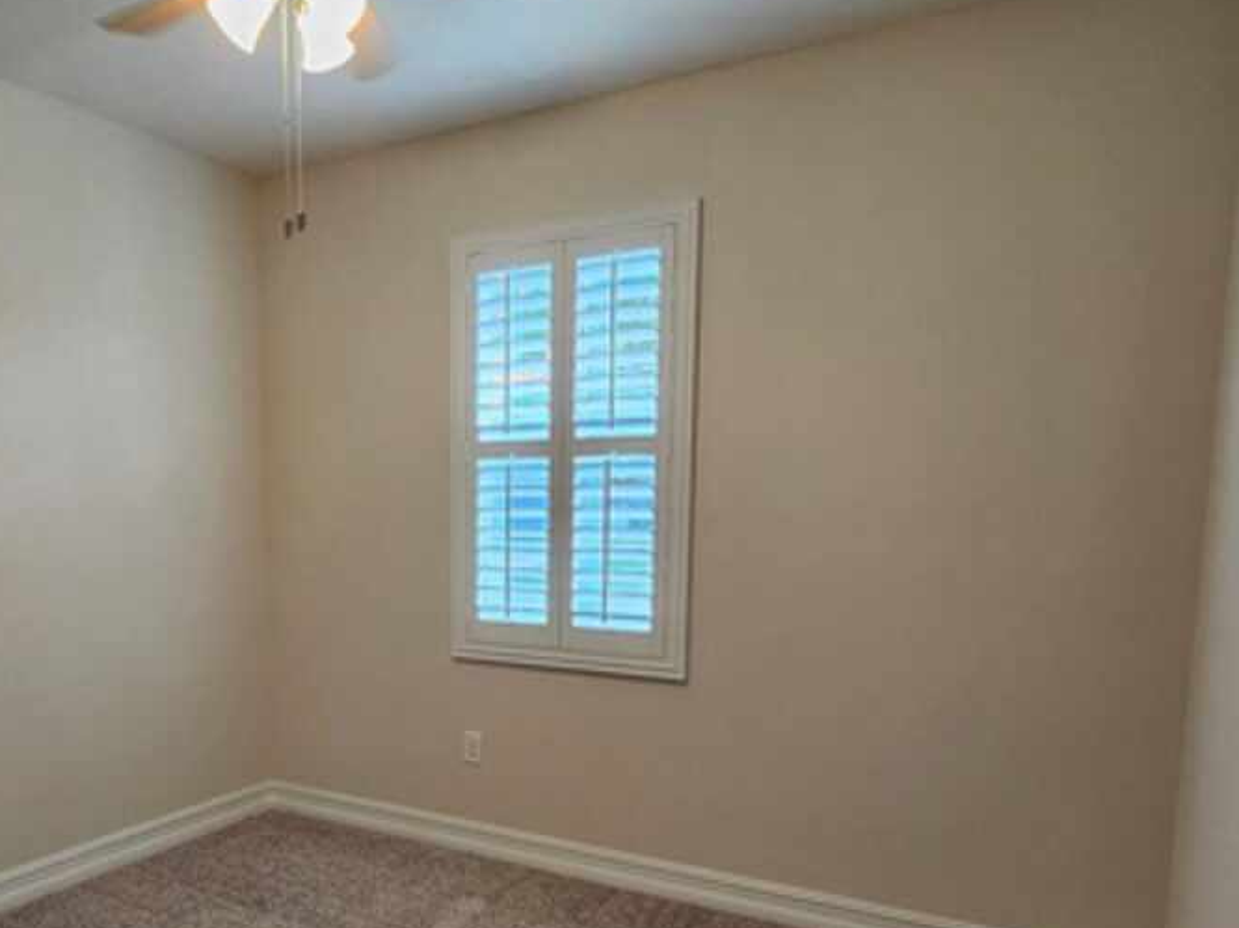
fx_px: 894
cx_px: 435
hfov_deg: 67.9
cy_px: 627
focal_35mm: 25
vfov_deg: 53.6
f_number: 2.2
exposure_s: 1/60
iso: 125
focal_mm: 2.2
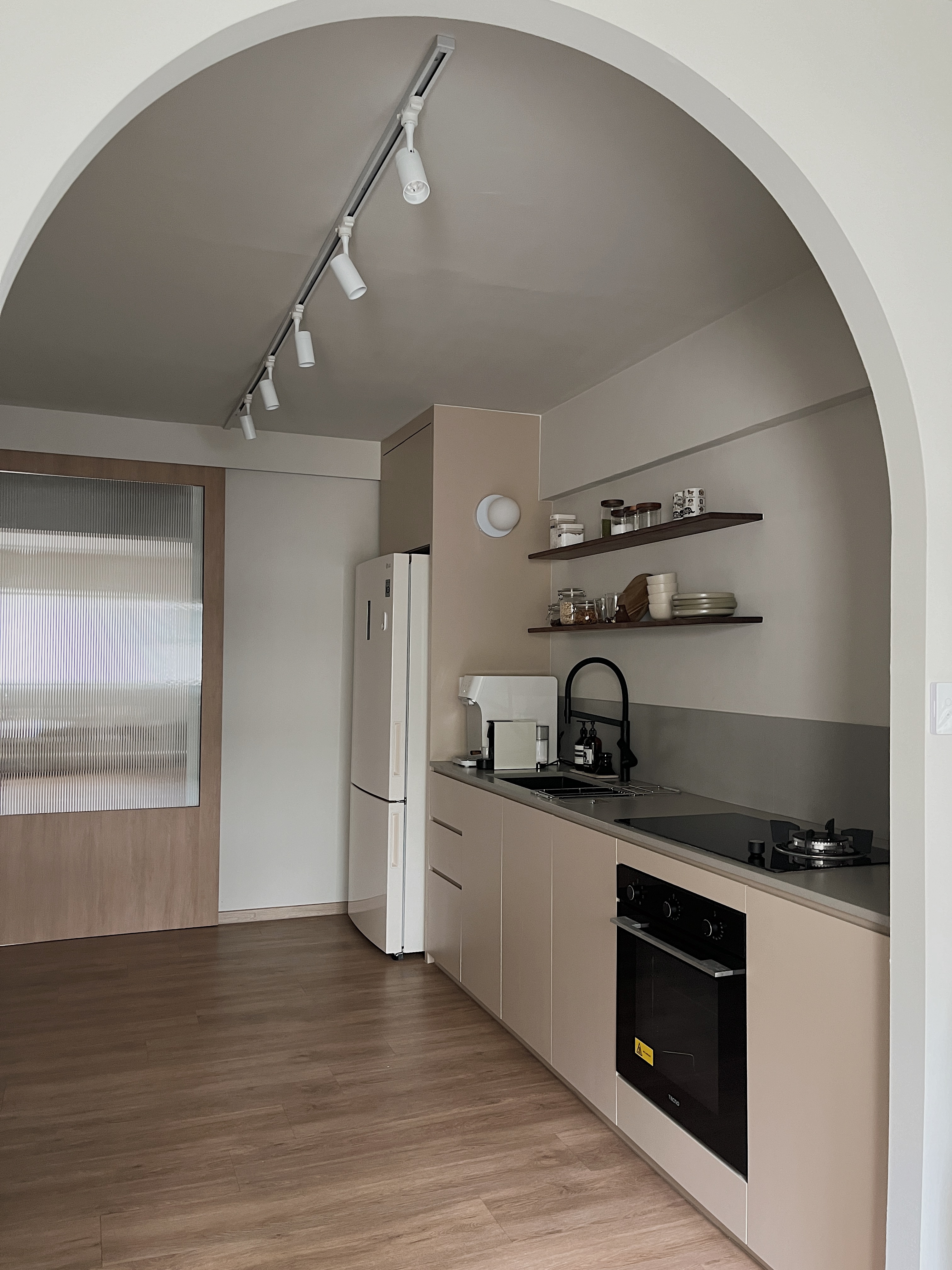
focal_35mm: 26
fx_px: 953
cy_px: 635
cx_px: 476
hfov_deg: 53.1
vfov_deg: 67.3
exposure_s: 1/60
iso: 250
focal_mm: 5.1
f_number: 1.6
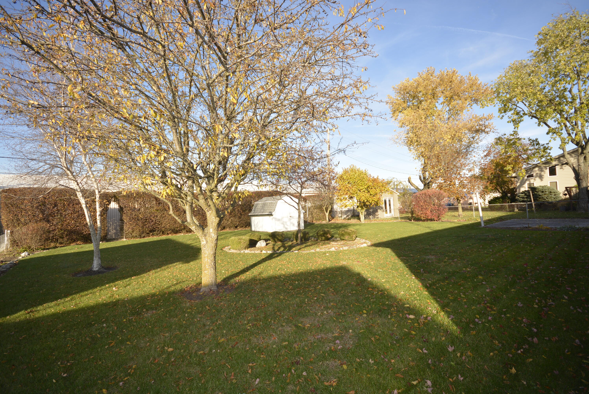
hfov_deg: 100.3
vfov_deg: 77.4
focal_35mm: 15
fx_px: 246
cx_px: 294
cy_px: 197
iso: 100
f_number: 6.3
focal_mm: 10
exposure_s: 1/160
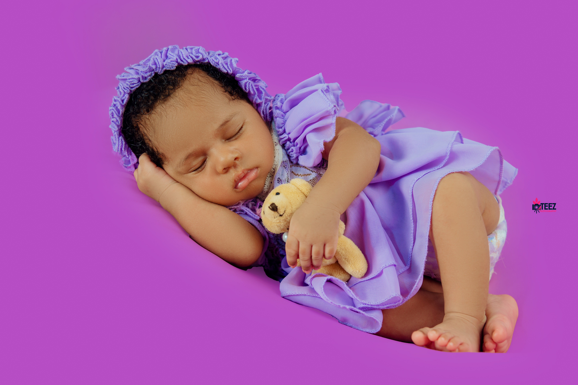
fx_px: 882
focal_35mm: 55
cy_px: 192
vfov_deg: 24.6
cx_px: 289
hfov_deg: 36.3
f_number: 4
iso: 200
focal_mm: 55
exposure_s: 1/200
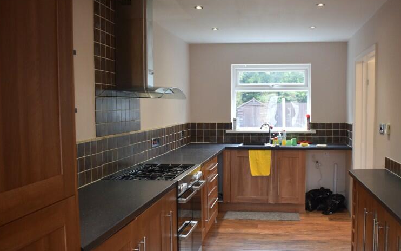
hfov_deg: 51.2
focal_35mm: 38
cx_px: 243
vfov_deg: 33.5
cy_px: 142
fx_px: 415
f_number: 4
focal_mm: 18
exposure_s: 1/60
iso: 500
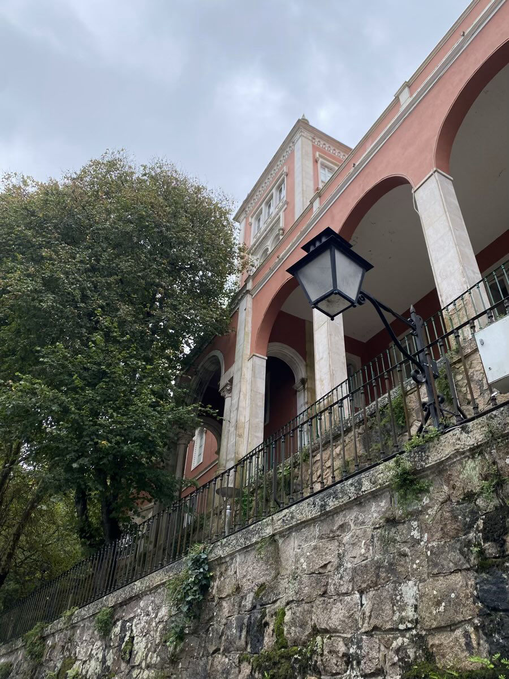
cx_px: 254
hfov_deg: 53.1
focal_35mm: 26
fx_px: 510
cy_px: 340
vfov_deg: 67.3
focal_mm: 4.25
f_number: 1.8
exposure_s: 1/1103
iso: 32
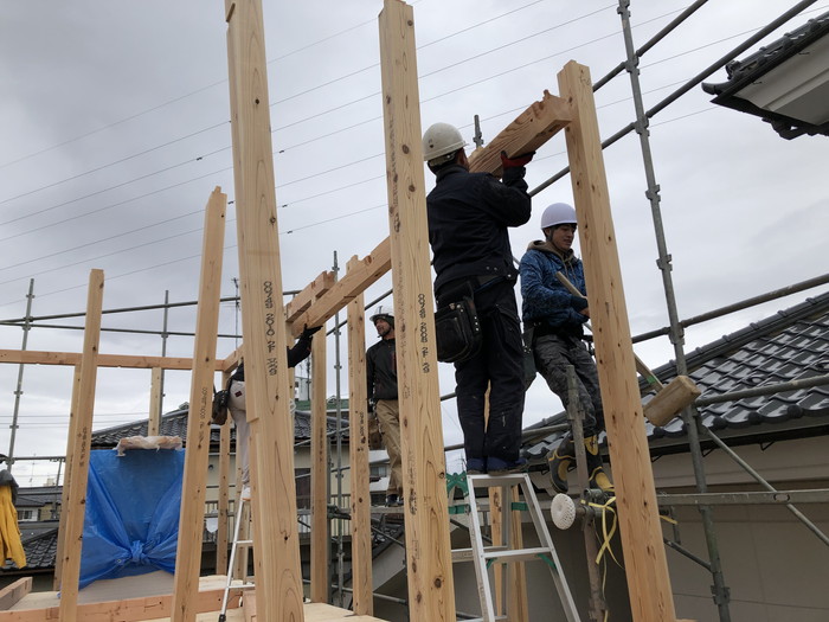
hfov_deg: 63.4
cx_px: 414
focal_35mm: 28
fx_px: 671
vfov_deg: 49.7
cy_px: 311
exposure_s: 1/810
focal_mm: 3.99
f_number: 1.8
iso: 20
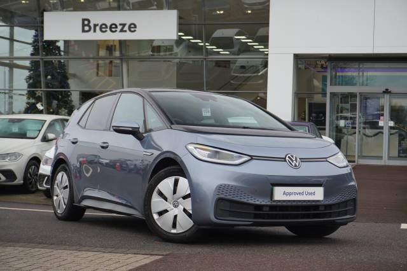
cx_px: 204
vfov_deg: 20.1
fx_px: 763
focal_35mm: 68
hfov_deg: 29.9
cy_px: 136
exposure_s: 1/160
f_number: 5.6
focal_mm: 45
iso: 500
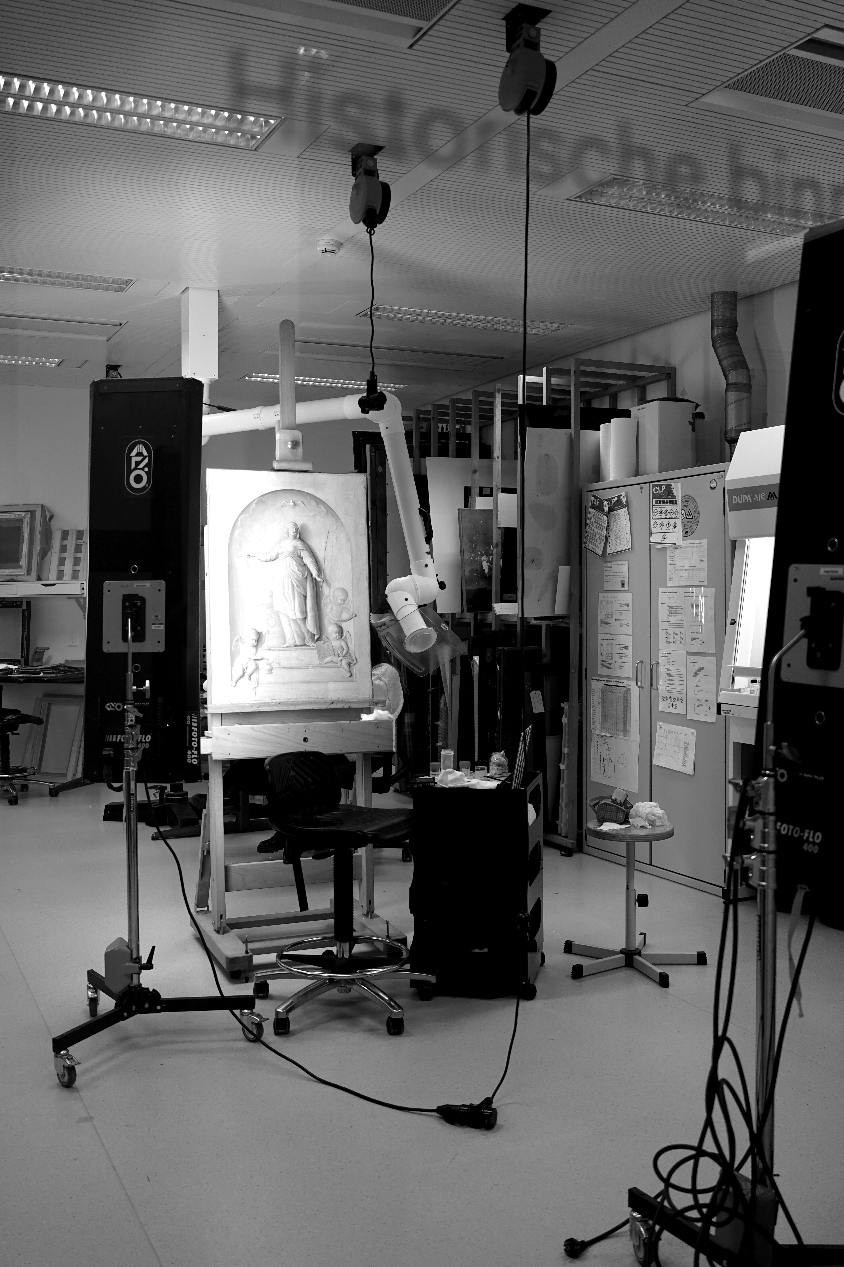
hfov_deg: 37.9
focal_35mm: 35
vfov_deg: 54.4
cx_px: 422
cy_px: 634
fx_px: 1231
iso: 400
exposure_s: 1/160
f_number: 4
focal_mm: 35
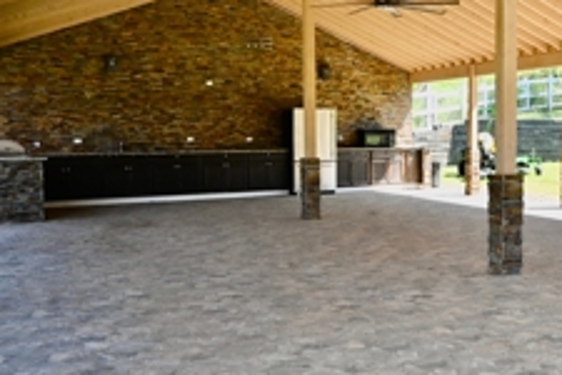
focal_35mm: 48
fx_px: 749
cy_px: 158
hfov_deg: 39.8
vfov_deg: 28.0
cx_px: 430
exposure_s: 1/4000
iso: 2000
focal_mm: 16
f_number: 3.5
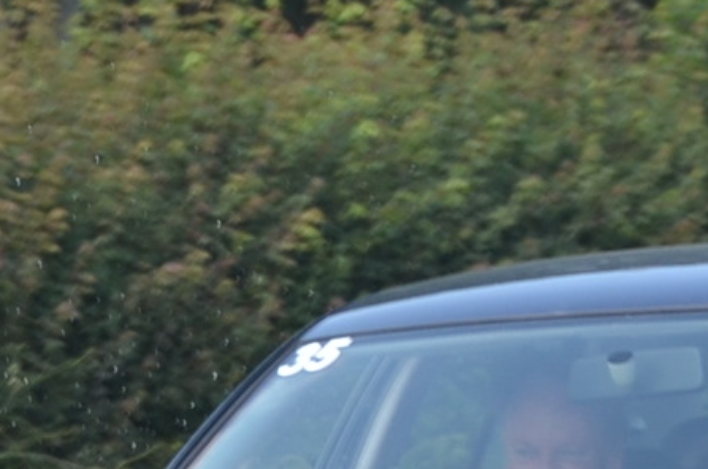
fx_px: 17049
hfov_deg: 2.4
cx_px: 78
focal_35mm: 869
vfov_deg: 1.6
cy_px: 843
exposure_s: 1/200
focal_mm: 105
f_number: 7.1
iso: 200
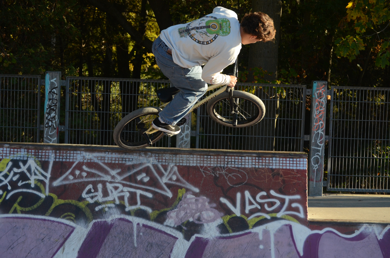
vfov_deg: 16.5
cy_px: 129
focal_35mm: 82
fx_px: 892
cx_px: 195
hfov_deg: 24.7
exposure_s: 1/1000
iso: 1000
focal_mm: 55
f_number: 7.1
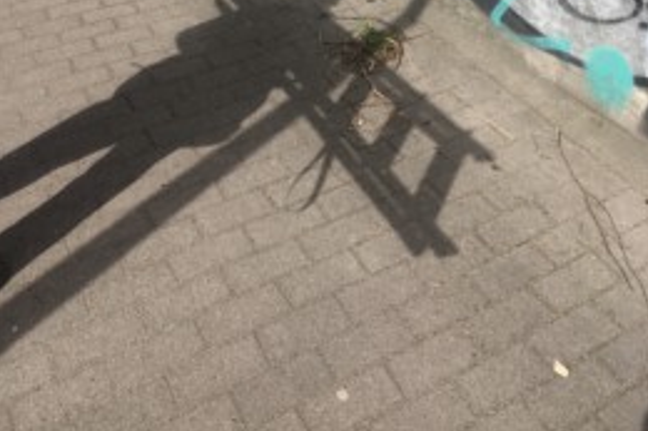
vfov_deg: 31.1
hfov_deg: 47.4
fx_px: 738
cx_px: 325
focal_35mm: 41
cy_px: 41
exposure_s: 1/1637
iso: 25
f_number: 2.2
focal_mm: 4.15
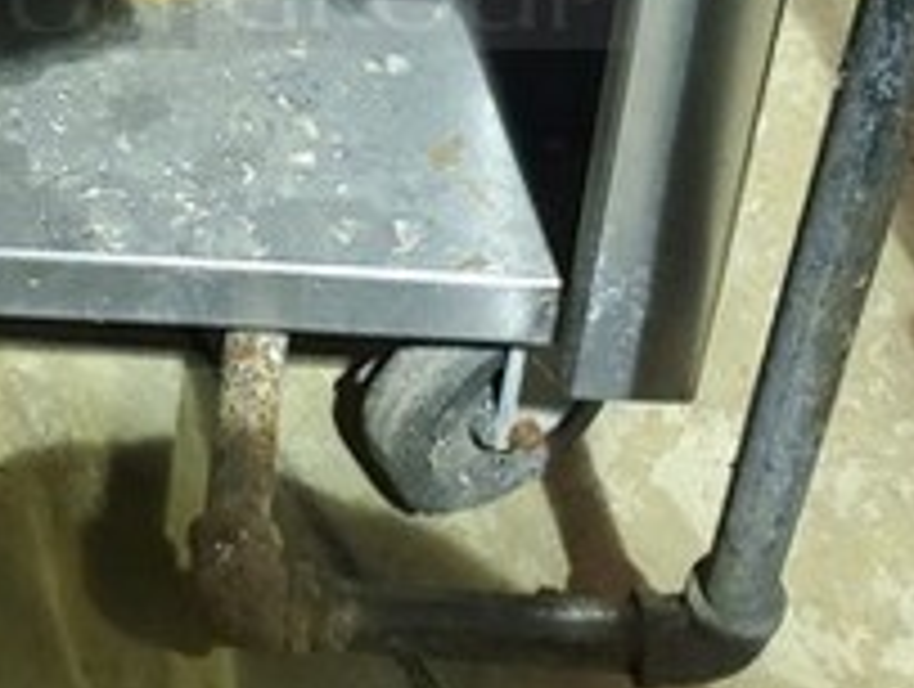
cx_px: 144
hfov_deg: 24.5
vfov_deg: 17.8
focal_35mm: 78
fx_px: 2063
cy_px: -189
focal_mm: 4.3
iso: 640
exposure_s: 1/40
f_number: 2.4
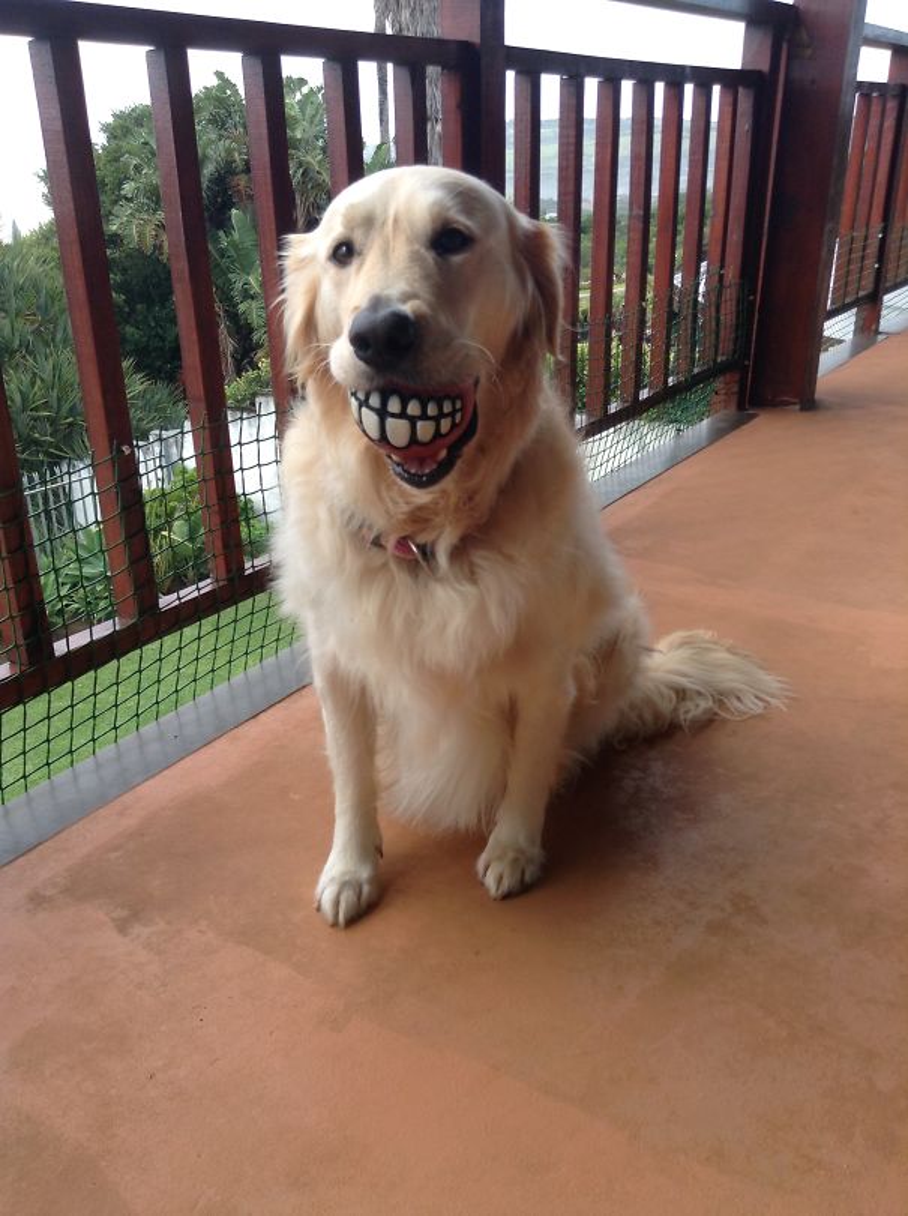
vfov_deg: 55.4
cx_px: 454
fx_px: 1157
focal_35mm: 33
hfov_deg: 42.8
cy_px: 608
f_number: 2.4
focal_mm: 3.3
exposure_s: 1/192
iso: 25
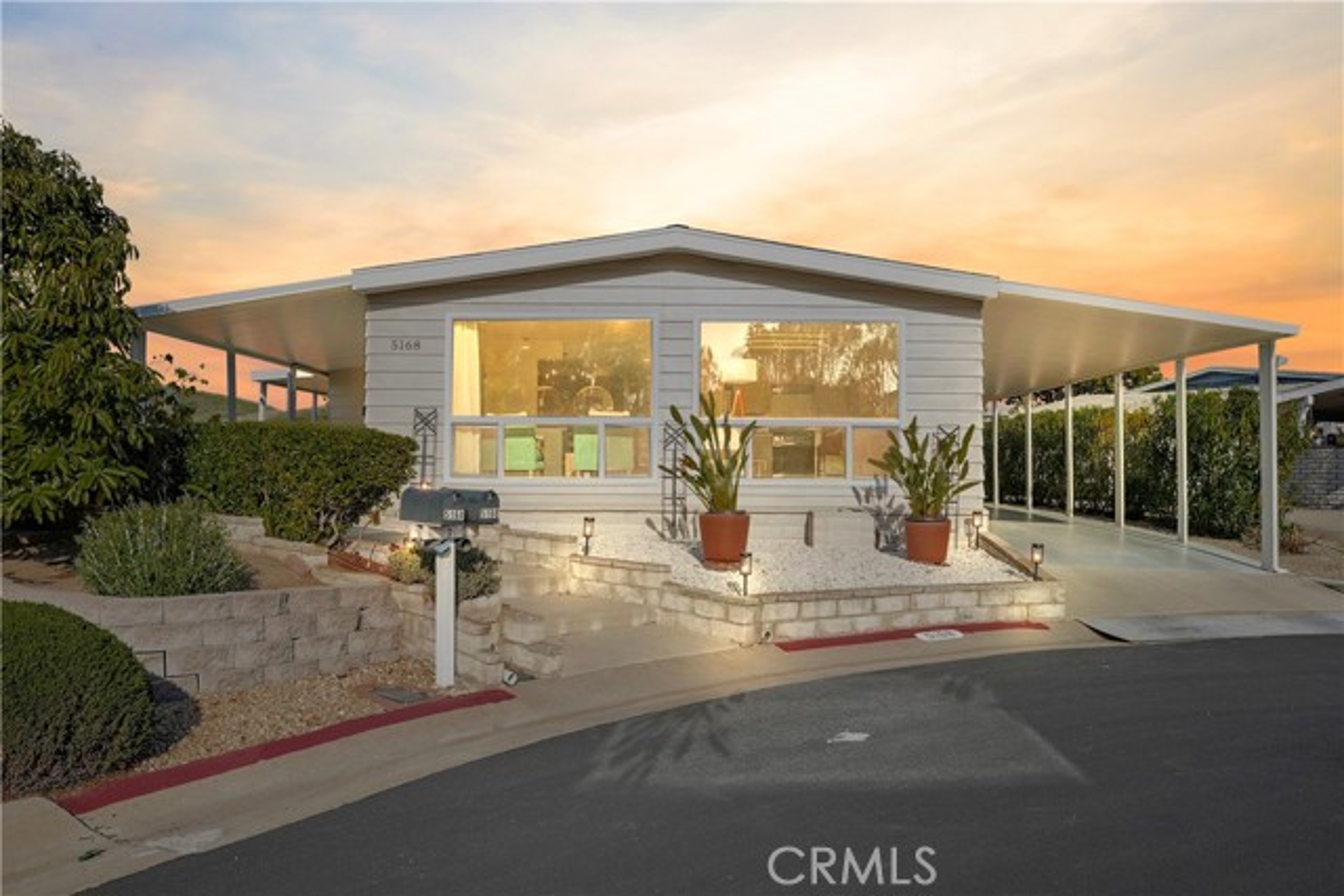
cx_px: 672
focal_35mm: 29
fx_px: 1083
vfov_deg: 45.0
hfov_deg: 63.6
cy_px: 448
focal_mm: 29
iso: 100
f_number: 9
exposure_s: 1/200
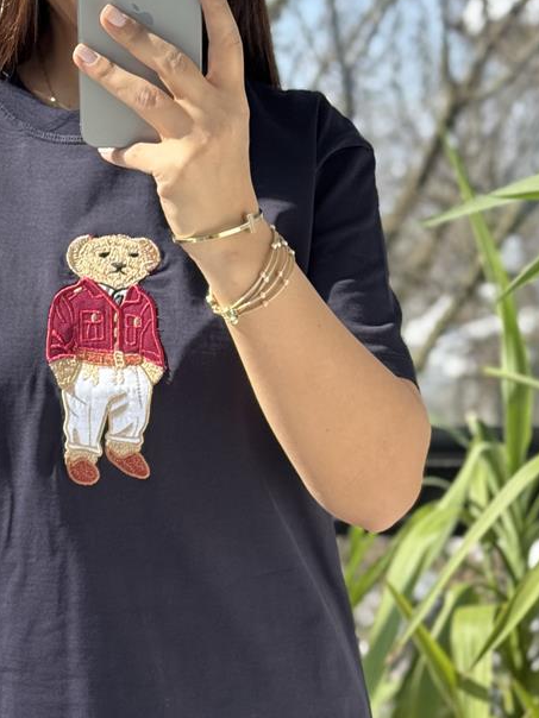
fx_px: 2201
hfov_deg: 13.9
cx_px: 131
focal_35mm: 106
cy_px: 436
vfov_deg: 18.5
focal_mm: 6.76
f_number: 1.78
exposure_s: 1/593
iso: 64
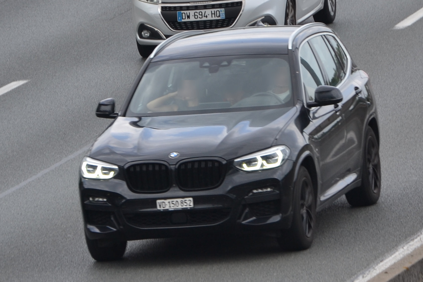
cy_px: 141
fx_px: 2555
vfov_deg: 6.3
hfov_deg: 9.5
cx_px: 212
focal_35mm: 218
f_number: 5
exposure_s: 1/320
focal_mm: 145
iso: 100
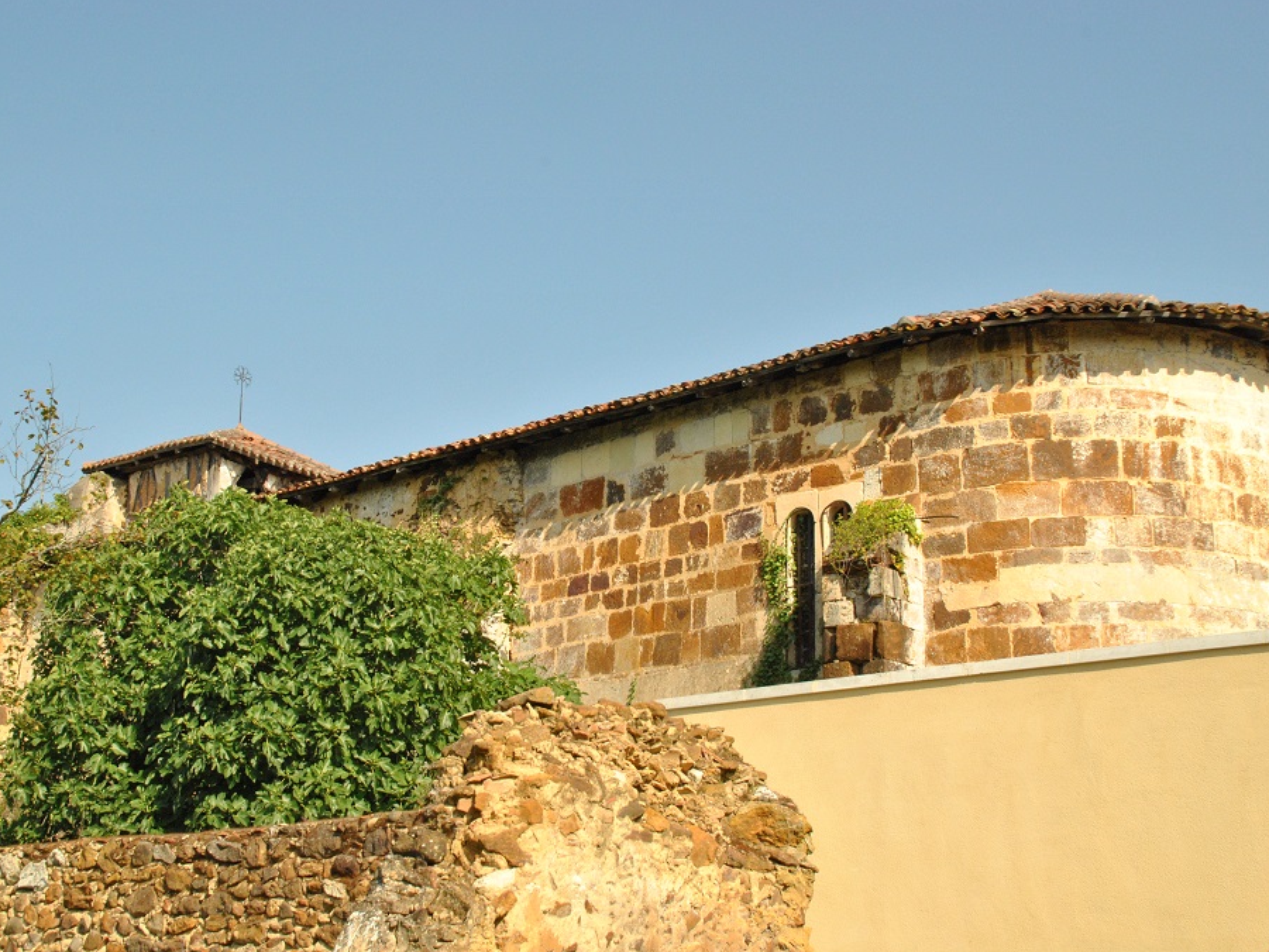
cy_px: 477
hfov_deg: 41.2
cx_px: 619
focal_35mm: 46
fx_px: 1686
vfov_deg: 31.5
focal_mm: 28
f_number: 13
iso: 800
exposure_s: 1/640
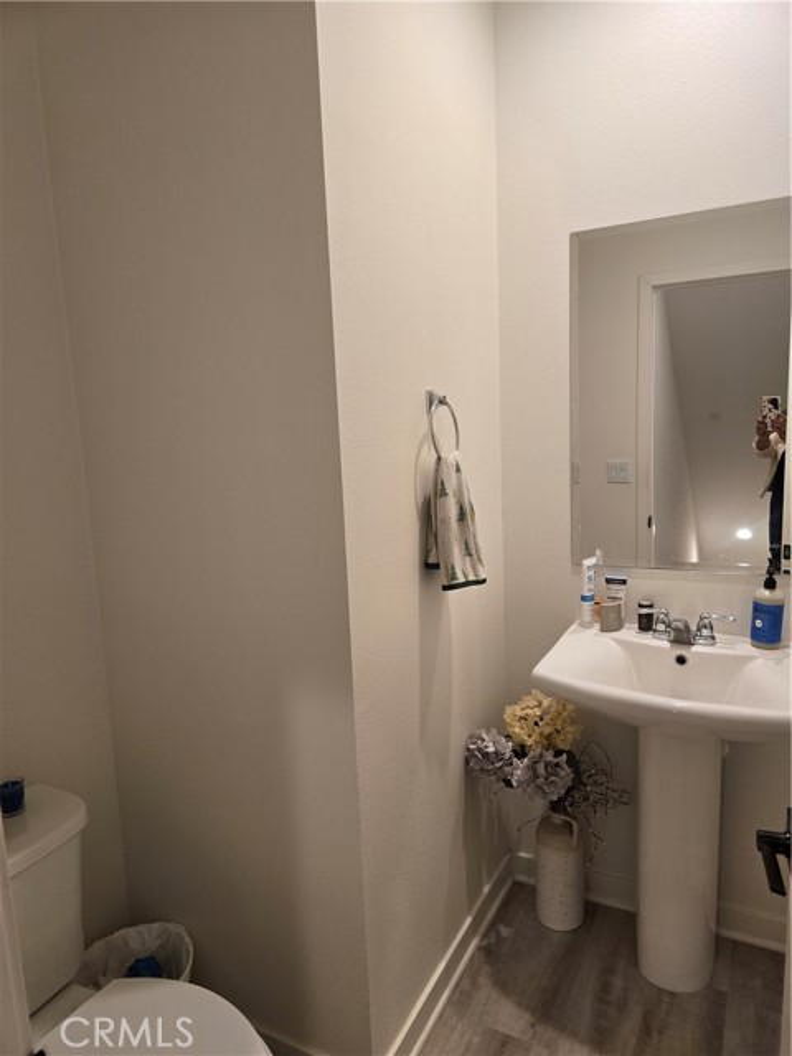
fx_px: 702
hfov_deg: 58.9
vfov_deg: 73.9
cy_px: 528
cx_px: 396
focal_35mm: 23
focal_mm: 6.3
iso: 200
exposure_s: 1/120
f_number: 1.7
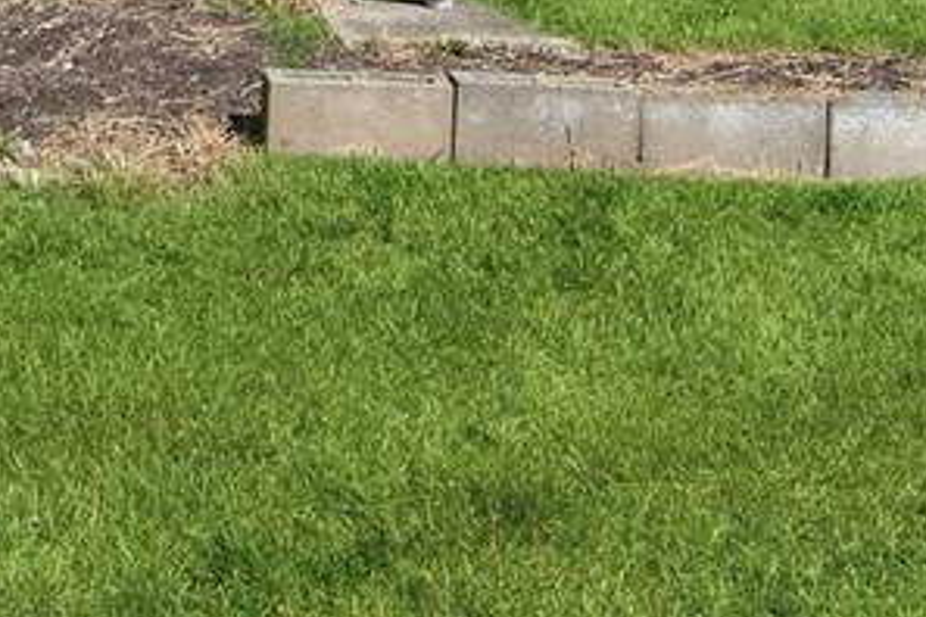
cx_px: -209
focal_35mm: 99
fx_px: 2546
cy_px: -547
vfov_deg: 12.4
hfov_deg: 19.3
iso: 160
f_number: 8
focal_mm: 15
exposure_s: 1/100
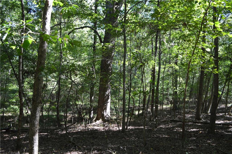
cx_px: 116
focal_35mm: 30
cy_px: 77
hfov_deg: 62.0
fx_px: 193
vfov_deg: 43.5
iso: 400
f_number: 5.6
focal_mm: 20
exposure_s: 1/60
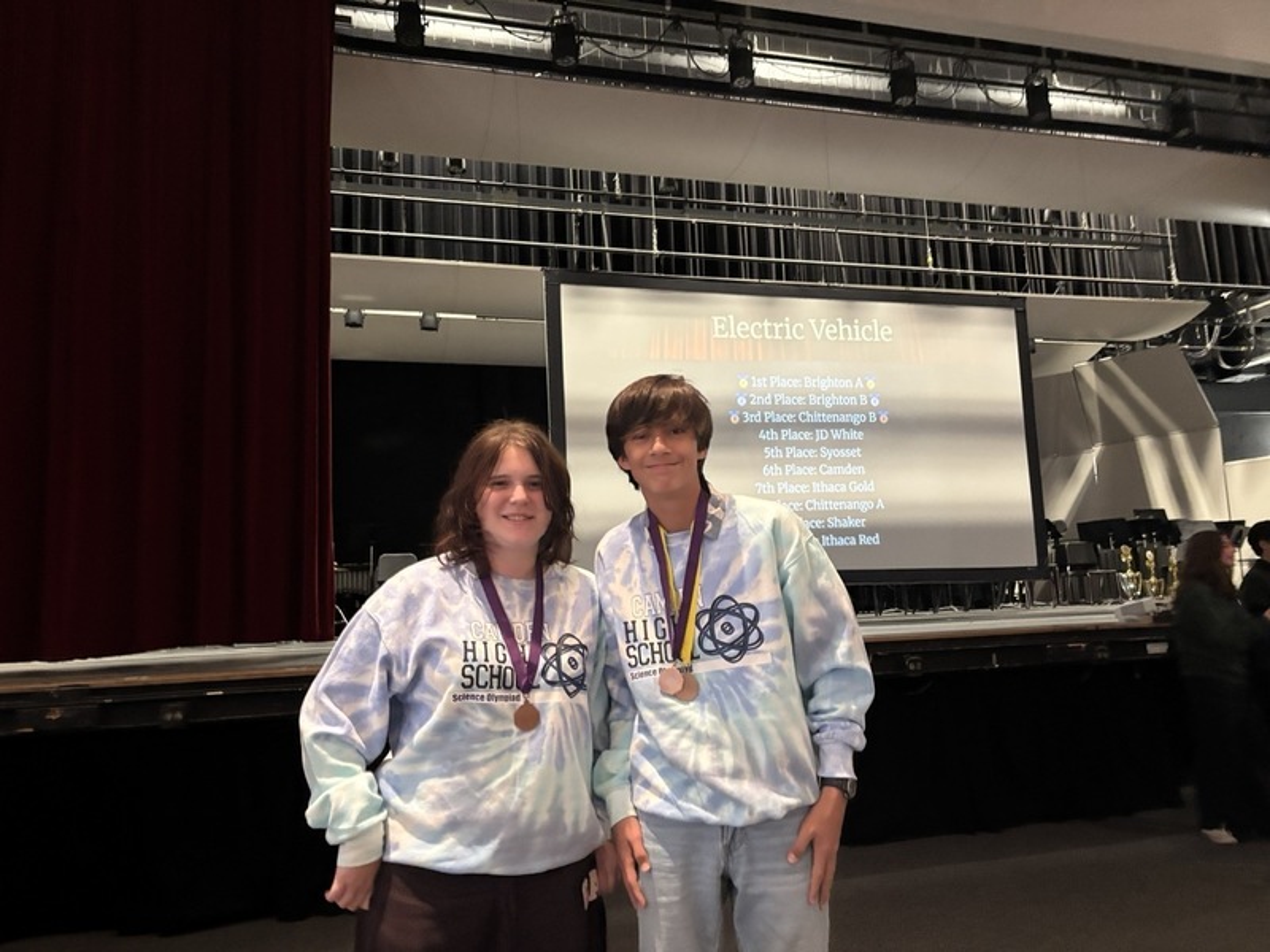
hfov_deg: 67.3
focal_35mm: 26
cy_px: 476
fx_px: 954
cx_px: 635
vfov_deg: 53.1
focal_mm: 5.96
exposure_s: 1/30
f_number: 1.6
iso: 800
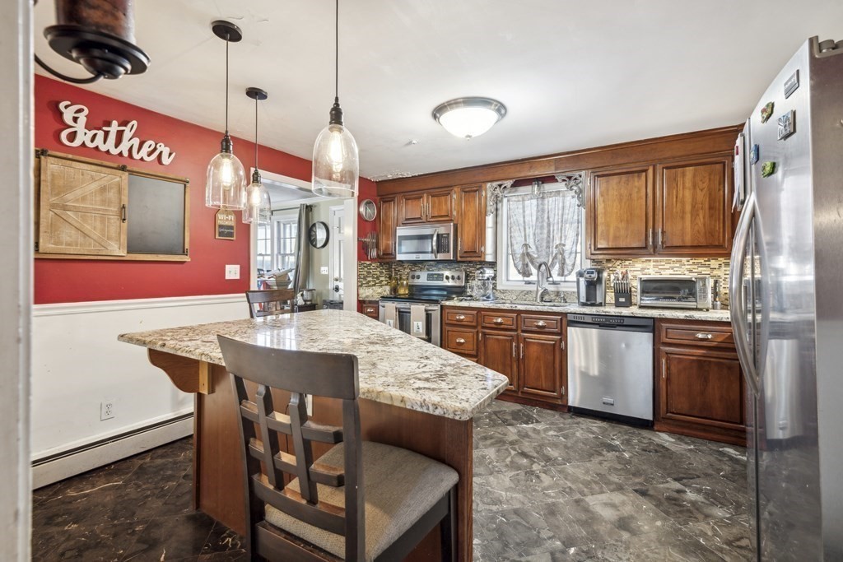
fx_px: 375
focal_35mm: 16
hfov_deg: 96.7
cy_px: 281
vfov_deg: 73.8
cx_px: 422
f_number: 8
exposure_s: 1/3.33
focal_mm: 16
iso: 320
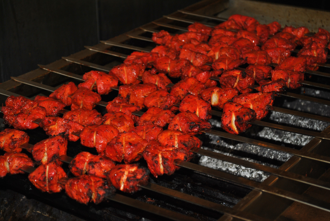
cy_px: 110
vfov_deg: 16.6
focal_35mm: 82
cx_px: 165
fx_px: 757
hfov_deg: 24.6
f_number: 5.6
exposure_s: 1/60
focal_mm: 55
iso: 200
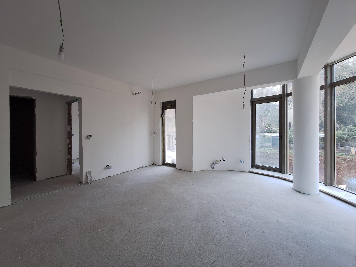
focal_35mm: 13
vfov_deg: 89.9
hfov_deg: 106.2
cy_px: 134
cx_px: 178
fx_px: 134
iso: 50
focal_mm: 1.74
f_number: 2.2
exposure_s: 1/60
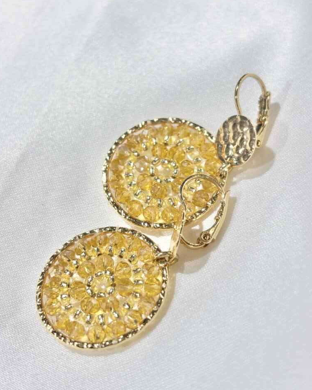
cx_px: 154
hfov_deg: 27.6
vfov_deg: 34.1
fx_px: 635
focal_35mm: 55
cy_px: 180
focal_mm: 5.96
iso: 32
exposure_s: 1/311
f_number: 1.6
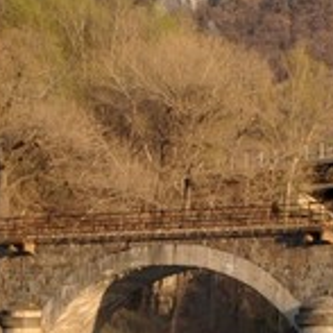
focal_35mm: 403
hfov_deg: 4.3
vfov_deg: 4.3
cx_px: 401
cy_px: 302
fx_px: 4386
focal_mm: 58
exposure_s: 1/250
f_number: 5
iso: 200
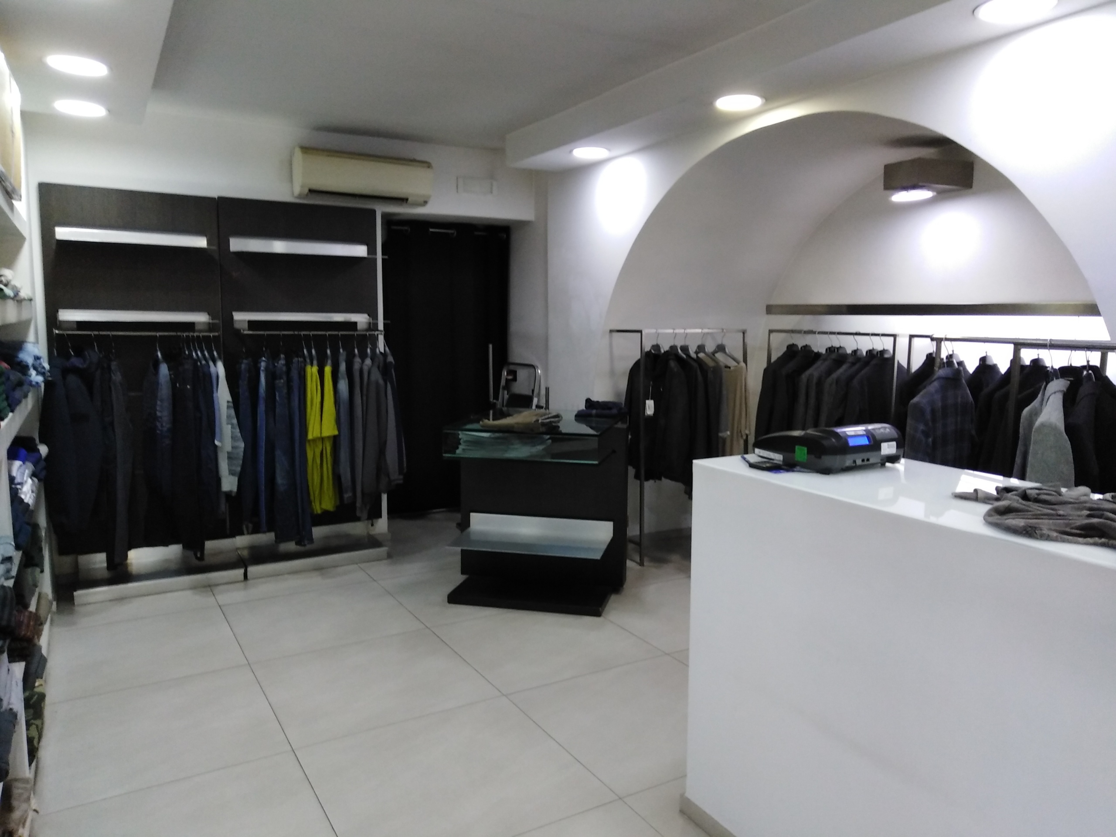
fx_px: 838
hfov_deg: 67.3
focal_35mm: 26
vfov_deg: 53.1
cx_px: 558
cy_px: 418
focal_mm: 3.46
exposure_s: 1/30
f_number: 2.2
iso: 246
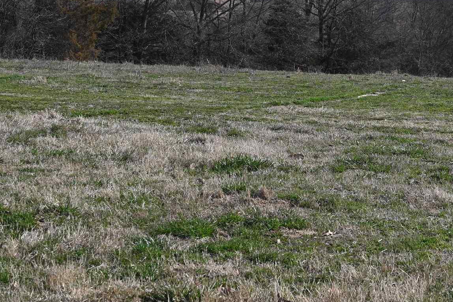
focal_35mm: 99
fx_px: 1246
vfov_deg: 13.7
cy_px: 52
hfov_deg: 20.3
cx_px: 385
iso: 100
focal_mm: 37
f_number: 7.1
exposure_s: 1/400
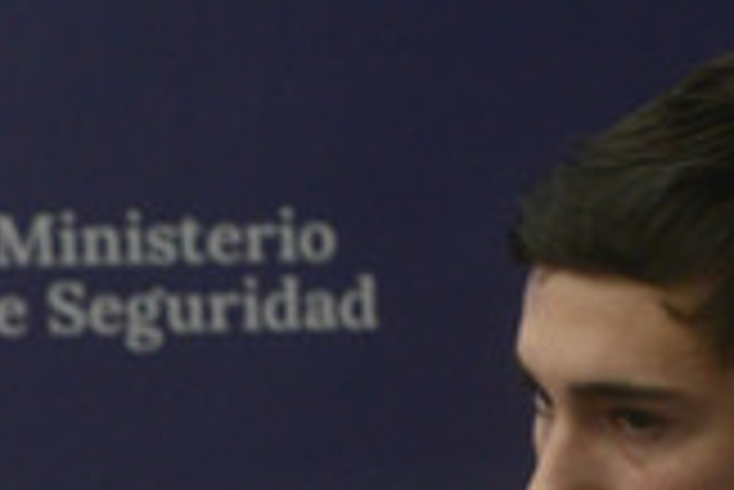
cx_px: -414
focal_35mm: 451
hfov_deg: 4.5
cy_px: 708
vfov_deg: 3.0
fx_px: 9203
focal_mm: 102
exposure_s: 1/200
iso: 2000
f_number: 4
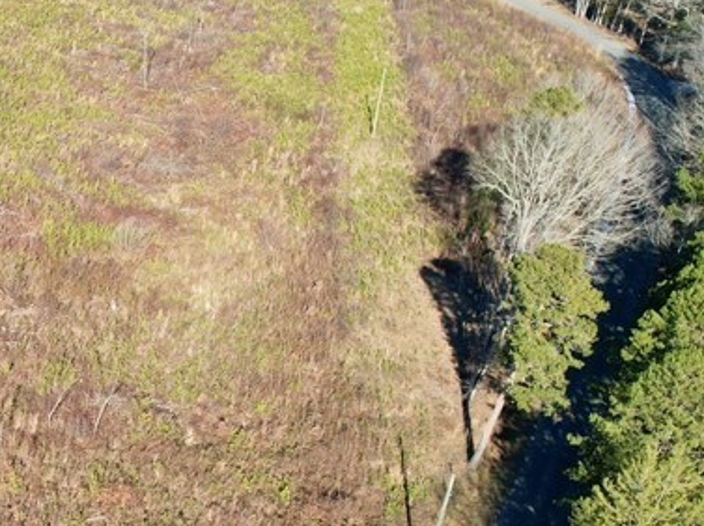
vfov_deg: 23.9
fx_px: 1239
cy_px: 354
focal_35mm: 61
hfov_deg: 26.5
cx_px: -228
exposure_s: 1/1250
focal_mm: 8.38
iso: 200
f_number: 2.8
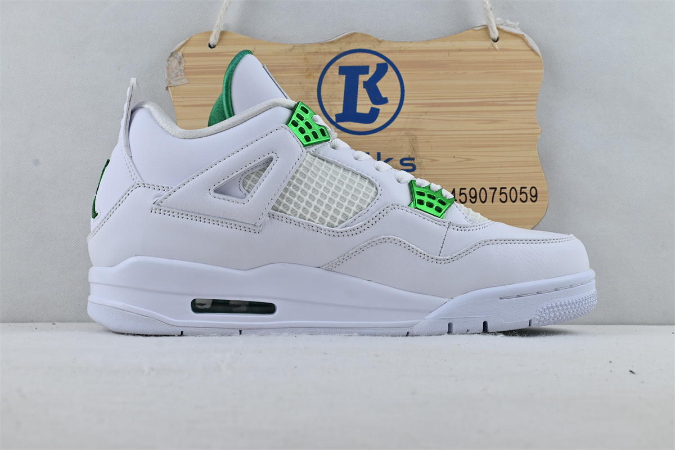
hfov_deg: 46.4
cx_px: 338
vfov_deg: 31.9
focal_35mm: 42
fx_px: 787
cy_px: 225
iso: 100
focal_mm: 28
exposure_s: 1/25
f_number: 10
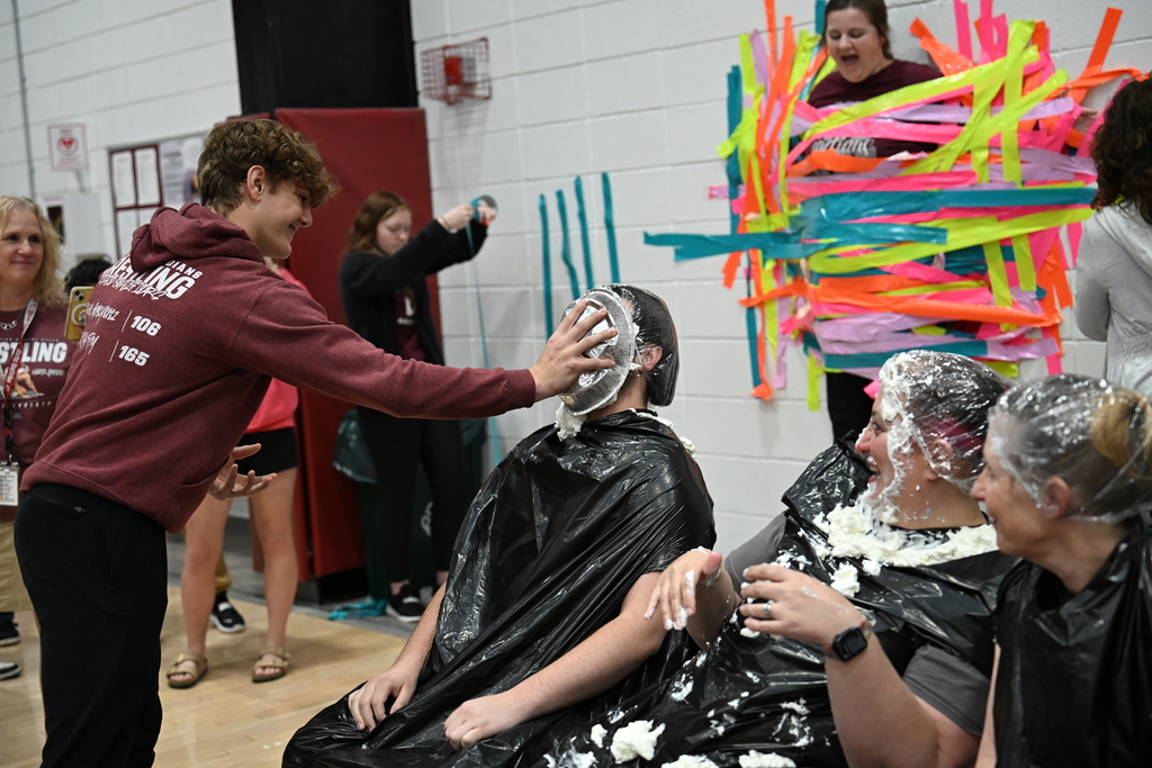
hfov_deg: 39.6
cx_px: 576
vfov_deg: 27.0
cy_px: 384
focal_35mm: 50
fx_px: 1600
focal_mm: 50
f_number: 2.8
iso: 3600
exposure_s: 1/1250
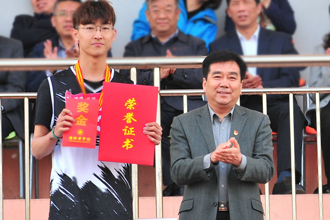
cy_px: 110
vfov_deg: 10.5
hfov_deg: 15.8
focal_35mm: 130
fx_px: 1192
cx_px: 165
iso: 400
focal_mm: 130
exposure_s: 1/500
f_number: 4.5
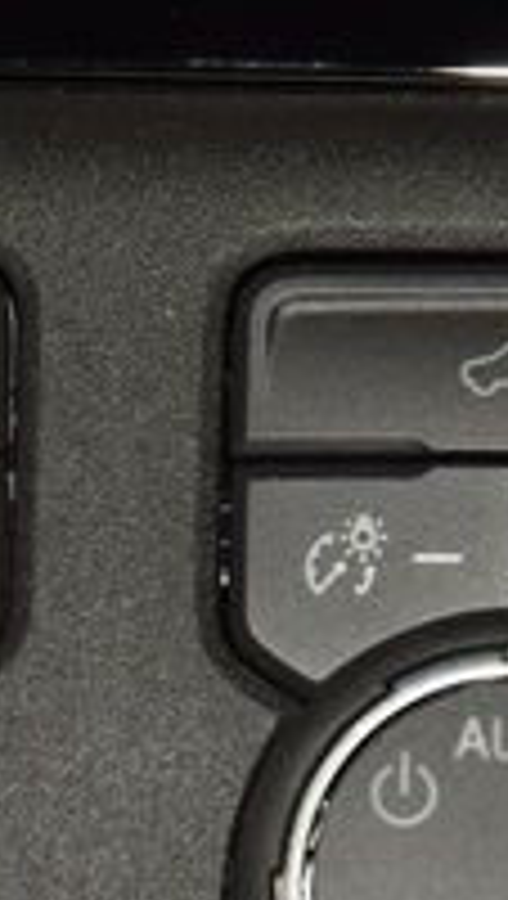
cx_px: -189
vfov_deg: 6.1
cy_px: 668
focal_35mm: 352
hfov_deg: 3.5
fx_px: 8401
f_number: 8
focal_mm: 70
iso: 100
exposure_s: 1/125
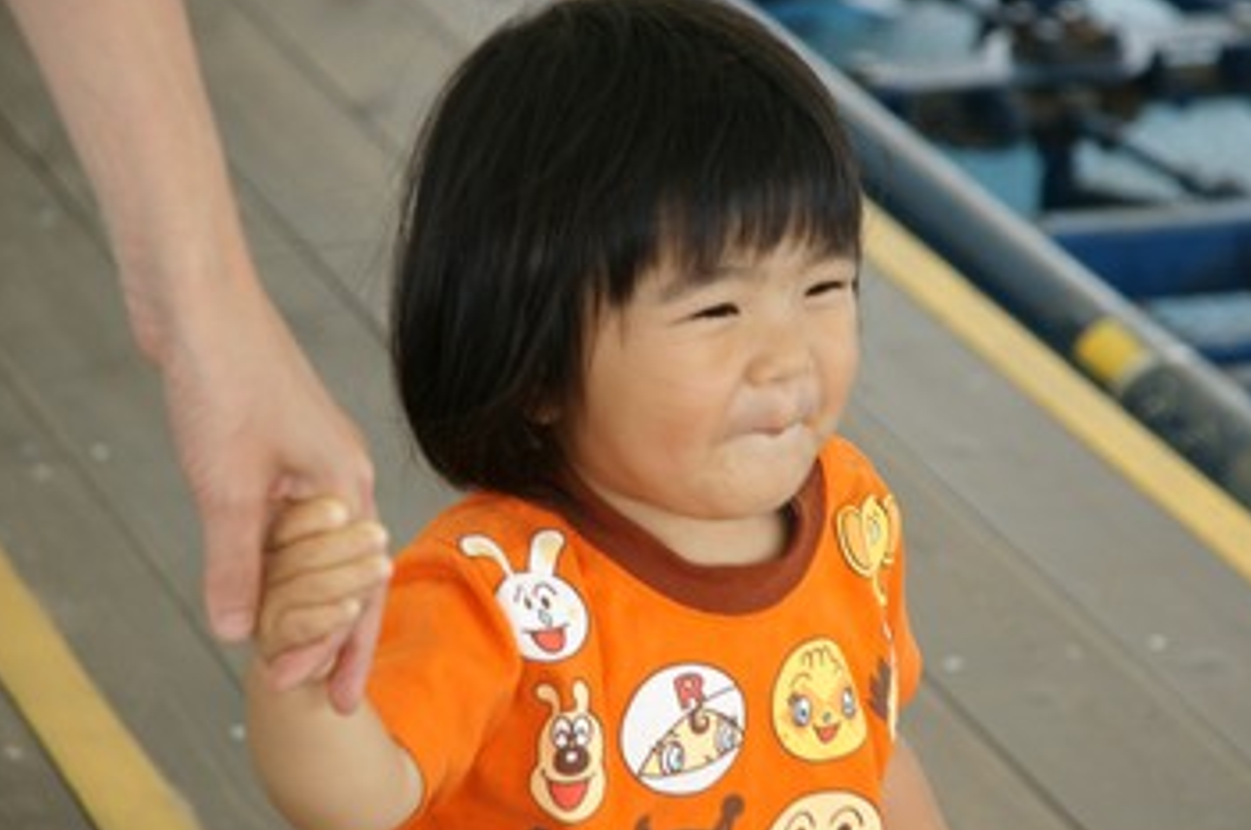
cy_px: 390
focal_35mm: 189
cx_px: 674
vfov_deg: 7.3
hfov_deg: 10.9
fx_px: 6545
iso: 800
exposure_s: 1/250
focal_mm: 105
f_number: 5.6
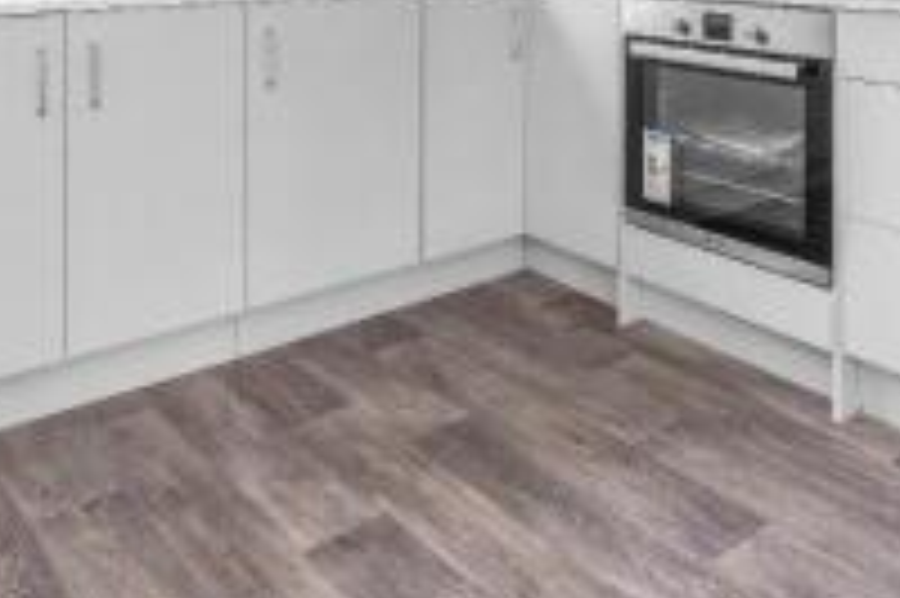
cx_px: 495
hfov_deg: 50.6
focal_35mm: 38
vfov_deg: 31.7
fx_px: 949
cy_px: -29
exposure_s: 1/3
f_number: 9
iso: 200
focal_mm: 16
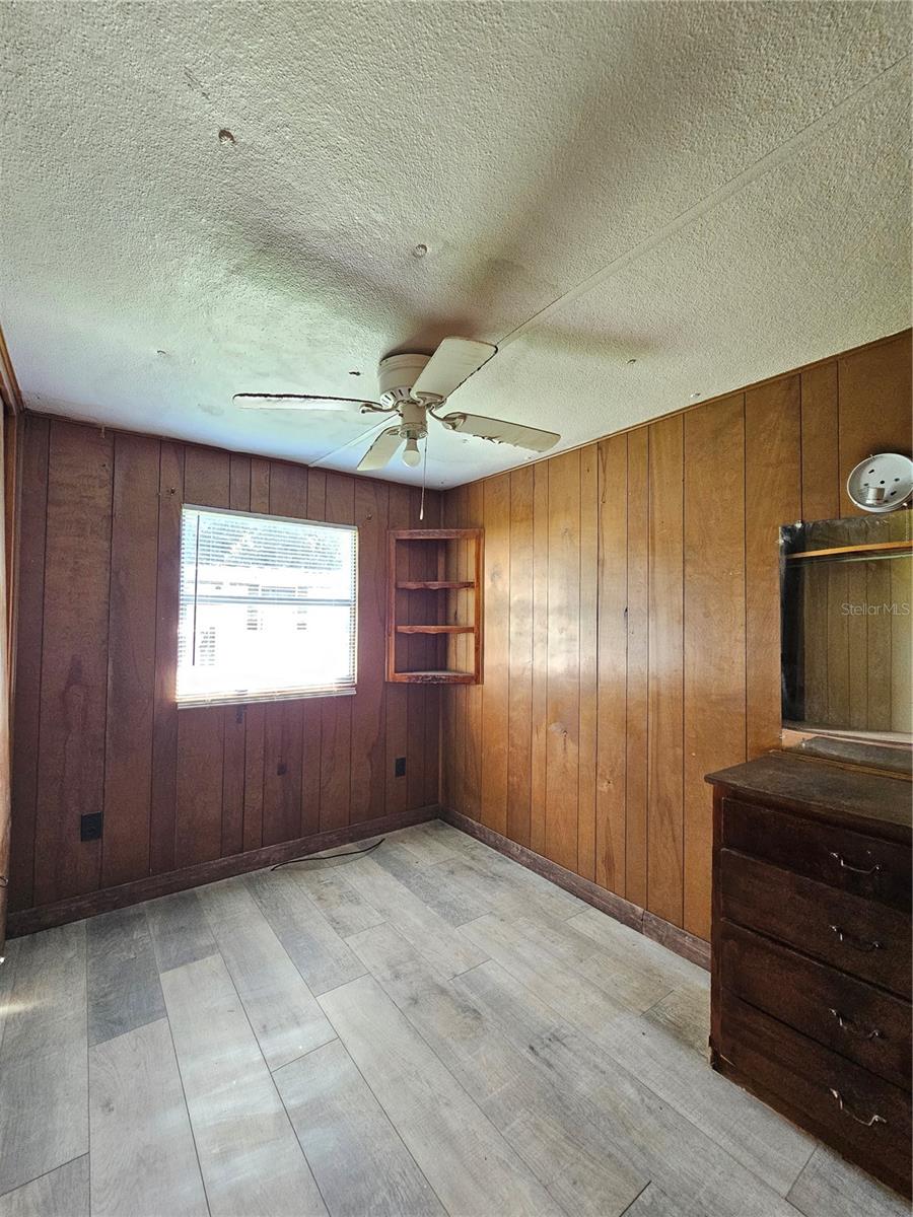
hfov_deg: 89.9
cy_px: 608
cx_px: 456
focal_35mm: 13
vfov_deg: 106.2
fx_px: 457
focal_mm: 2.2
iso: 400
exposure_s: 1/60
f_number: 2.2
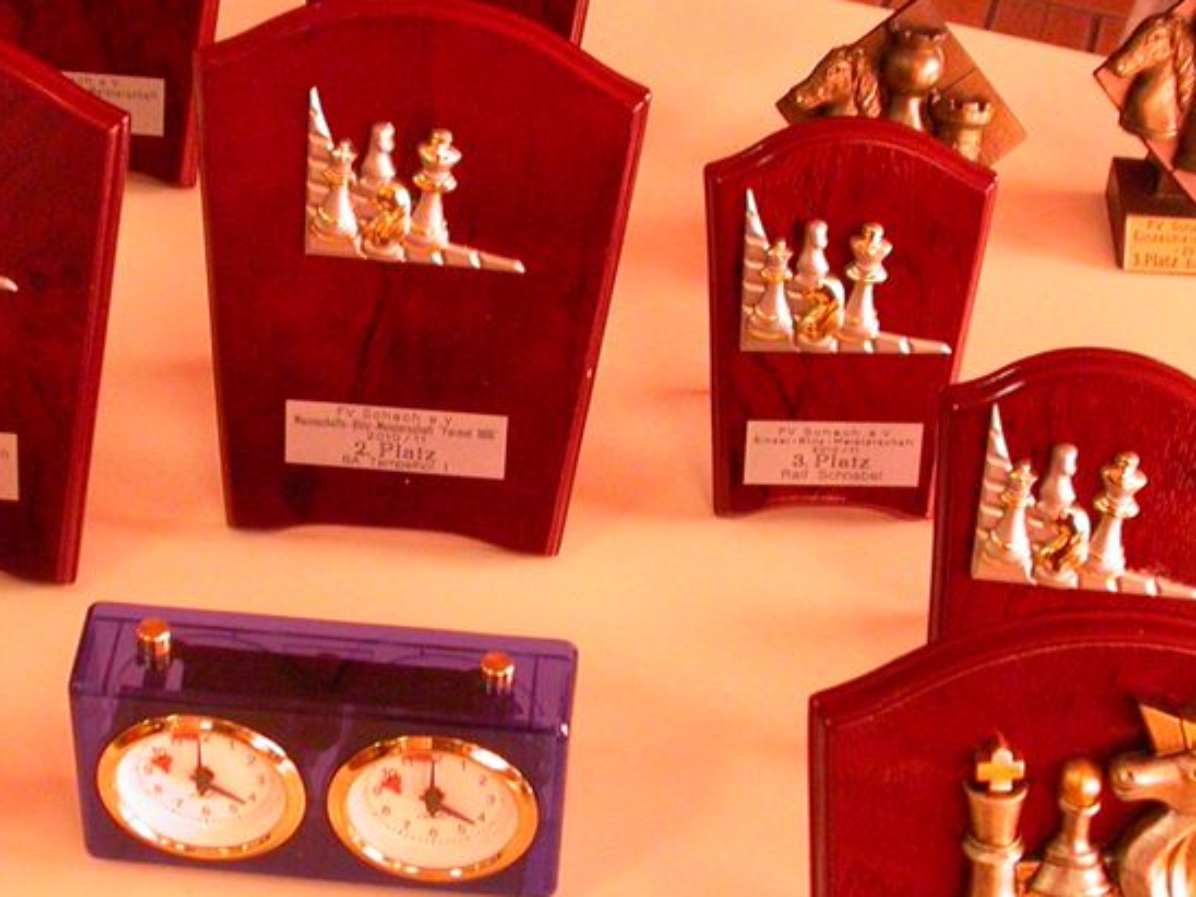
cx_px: 445
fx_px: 2453
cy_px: 487
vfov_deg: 20.7
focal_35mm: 71
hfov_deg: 27.3
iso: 400
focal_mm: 7.85
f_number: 3.3
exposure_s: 1/70.3
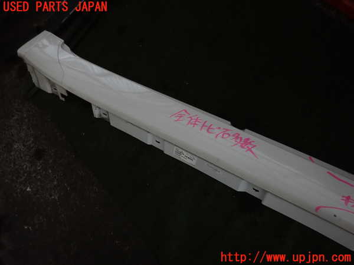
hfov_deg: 69.4
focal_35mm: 25
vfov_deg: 54.9
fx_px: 256
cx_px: 177
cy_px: 132
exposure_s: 1/50
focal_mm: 4.5
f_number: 2
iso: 200
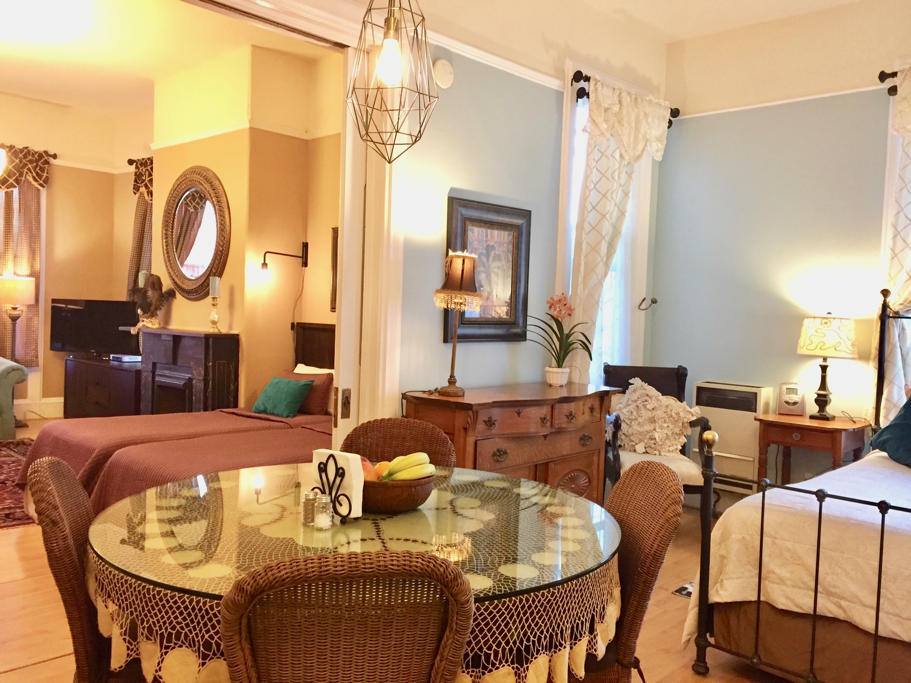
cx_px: 456
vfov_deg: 48.2
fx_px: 763
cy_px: 342
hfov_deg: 61.7
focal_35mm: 29
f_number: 2.2
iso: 250
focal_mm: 4.15
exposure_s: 1/33
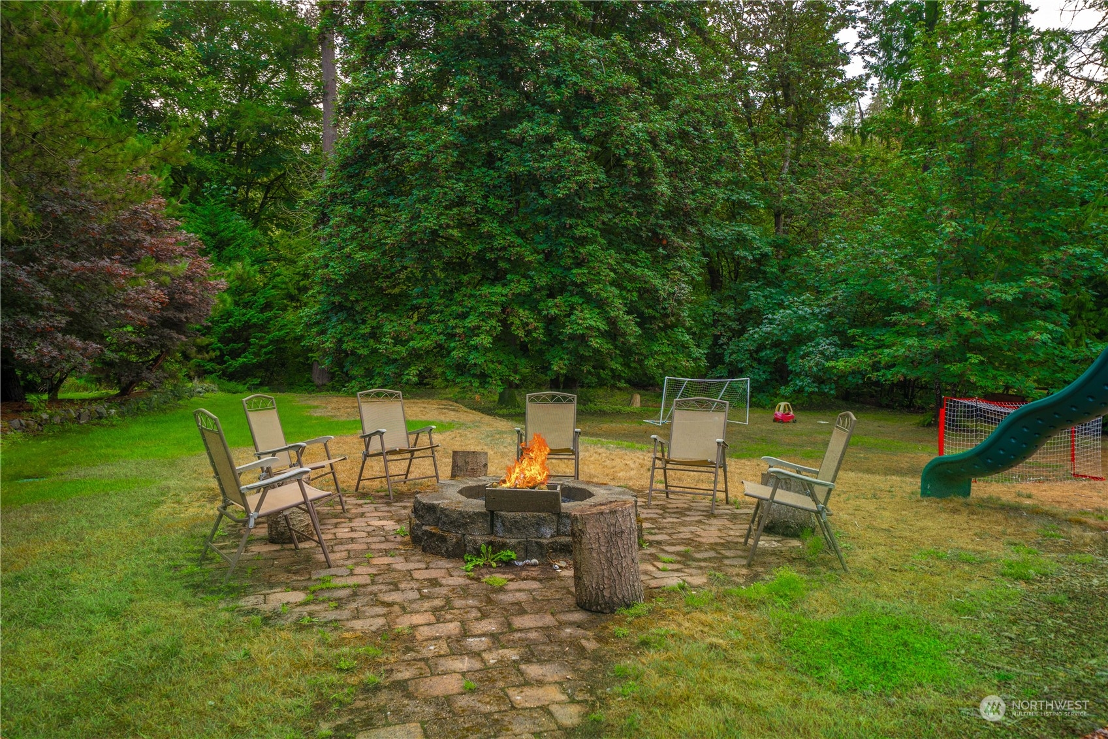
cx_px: 554
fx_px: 739
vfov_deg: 53.1
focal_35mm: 24
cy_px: 370
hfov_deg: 73.7
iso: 400
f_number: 6.3
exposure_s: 1/30
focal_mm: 24
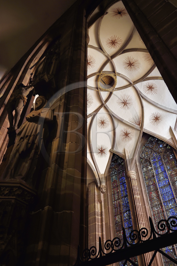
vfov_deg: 60.3
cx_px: 88
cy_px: 133
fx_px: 229
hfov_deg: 42.3
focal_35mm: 31
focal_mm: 31
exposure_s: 1/25
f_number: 11
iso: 1600
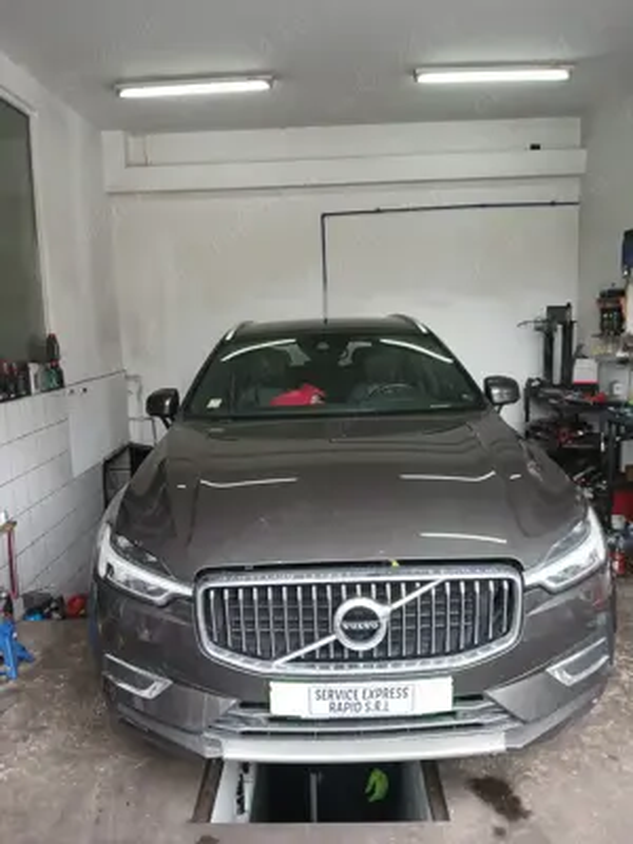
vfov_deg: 67.3
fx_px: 634
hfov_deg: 53.1
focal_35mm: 26
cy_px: 422
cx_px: 316
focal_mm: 3.98
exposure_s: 1/50
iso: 80
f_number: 1.8
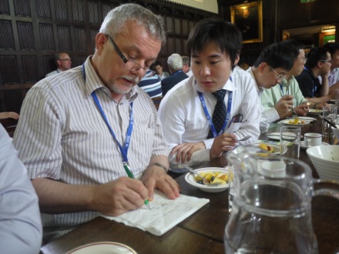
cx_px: 170
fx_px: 274
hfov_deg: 63.4
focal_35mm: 28
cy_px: 127
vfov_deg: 49.7
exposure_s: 1/60
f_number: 2.5
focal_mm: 14
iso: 400
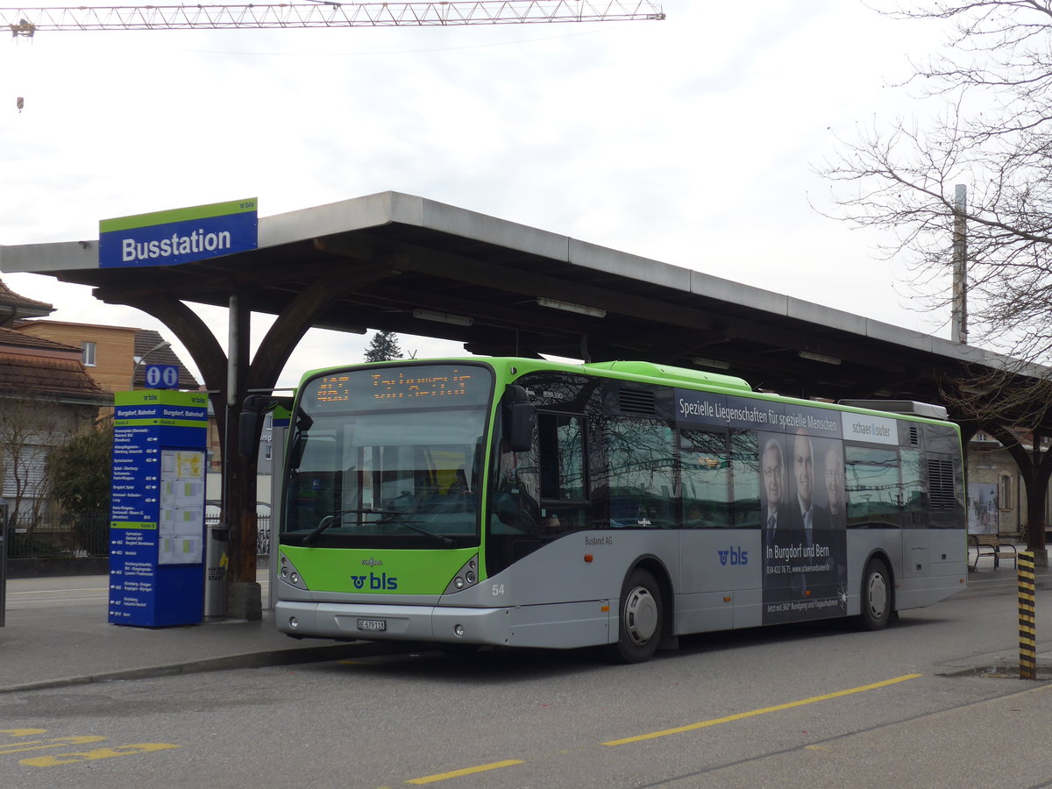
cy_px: 394
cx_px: 526
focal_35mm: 55
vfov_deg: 26.6
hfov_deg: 34.9
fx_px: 1671
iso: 80
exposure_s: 1/500
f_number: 3.4
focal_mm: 11.3
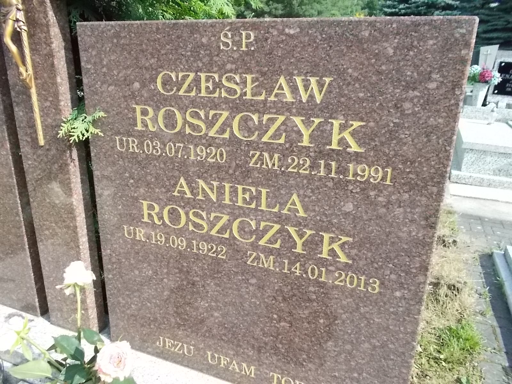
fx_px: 385
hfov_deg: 67.3
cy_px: 192
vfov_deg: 53.1
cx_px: 256
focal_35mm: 26
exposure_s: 1/320
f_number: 8
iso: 400
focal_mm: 4.6
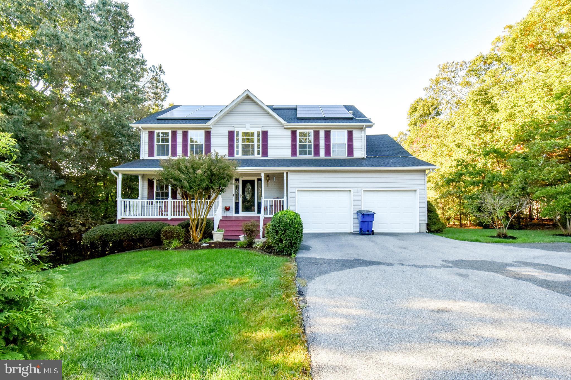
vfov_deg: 77.3
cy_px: 190
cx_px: 286
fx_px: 238
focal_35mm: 15
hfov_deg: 100.4
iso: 800
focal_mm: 10
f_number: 8
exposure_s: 1/320
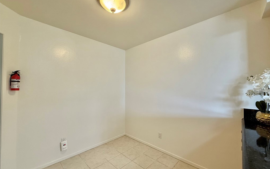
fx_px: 110
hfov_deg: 101.5
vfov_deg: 74.8
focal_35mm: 15
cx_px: 136
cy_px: 86
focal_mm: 2.22
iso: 200
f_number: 2.2
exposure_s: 1/60
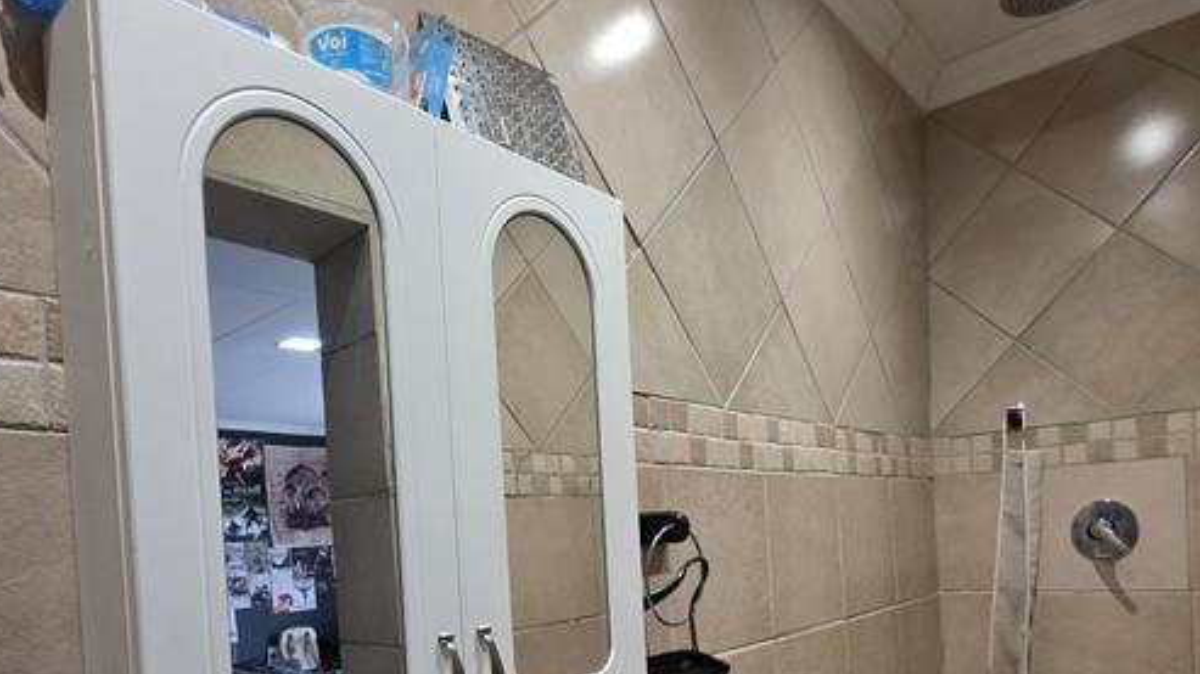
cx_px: 587
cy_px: 567
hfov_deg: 78.7
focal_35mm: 23
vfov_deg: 46.1
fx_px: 732
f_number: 1.9
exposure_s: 1/100
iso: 250
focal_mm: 2.2
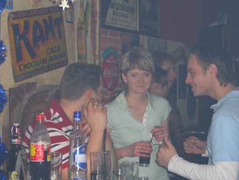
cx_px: 103
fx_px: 553
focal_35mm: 80
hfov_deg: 24.4
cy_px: 95
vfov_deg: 18.4
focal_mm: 14.2
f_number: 4
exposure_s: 1/60
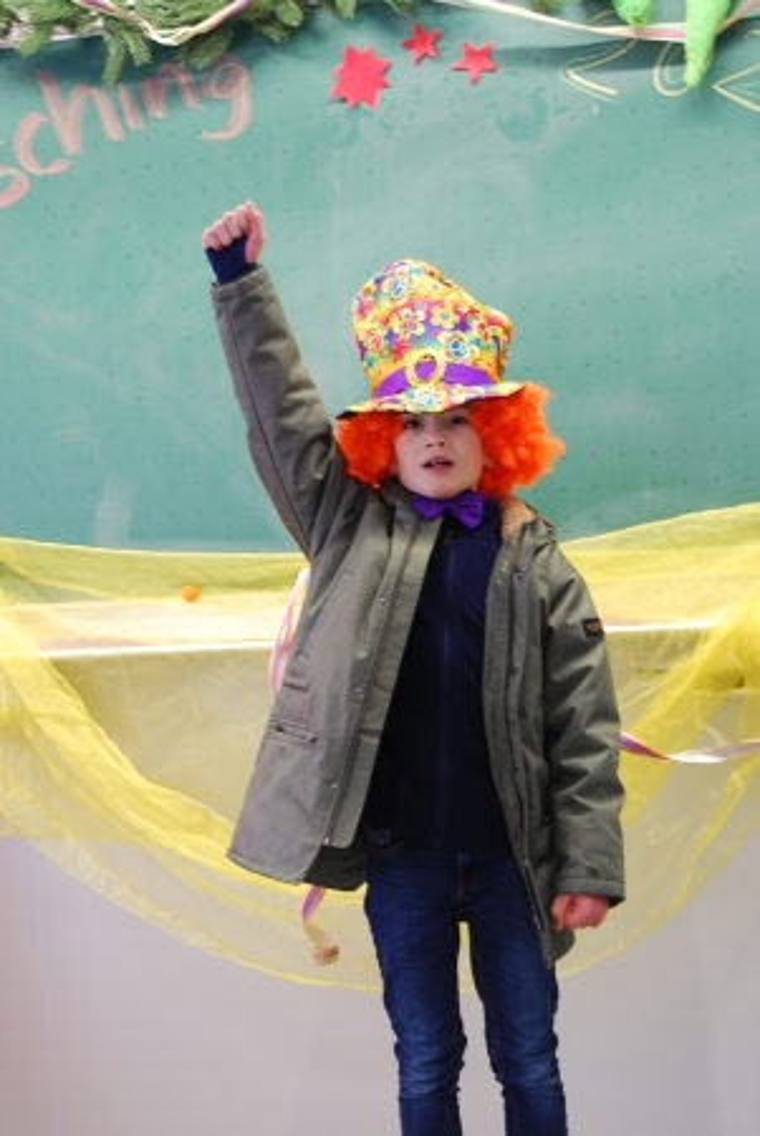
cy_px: 568
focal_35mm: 69
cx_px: 380
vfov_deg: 29.2
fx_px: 2180
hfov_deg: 19.8
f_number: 5.3
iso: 400
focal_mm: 46
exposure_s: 1/25
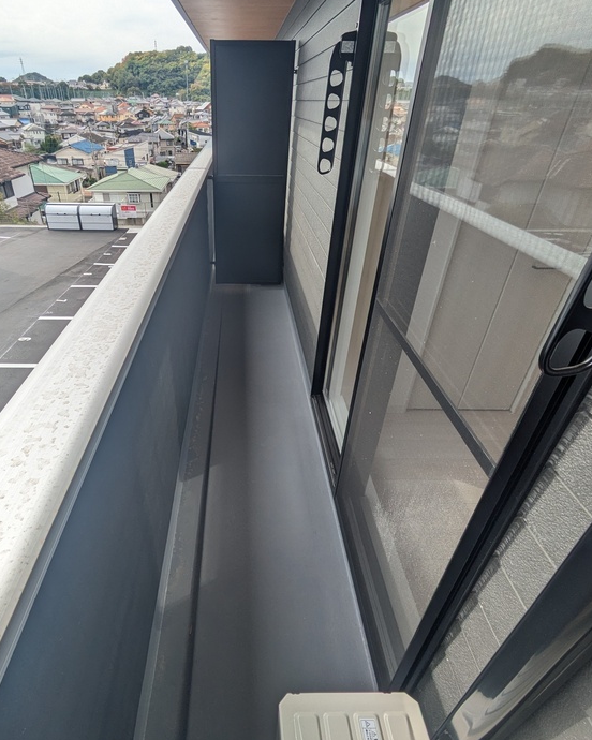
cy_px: 359
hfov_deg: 70.1
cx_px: 235
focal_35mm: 19
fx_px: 416
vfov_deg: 83.3
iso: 50
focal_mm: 1.83
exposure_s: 1/837
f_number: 2.2
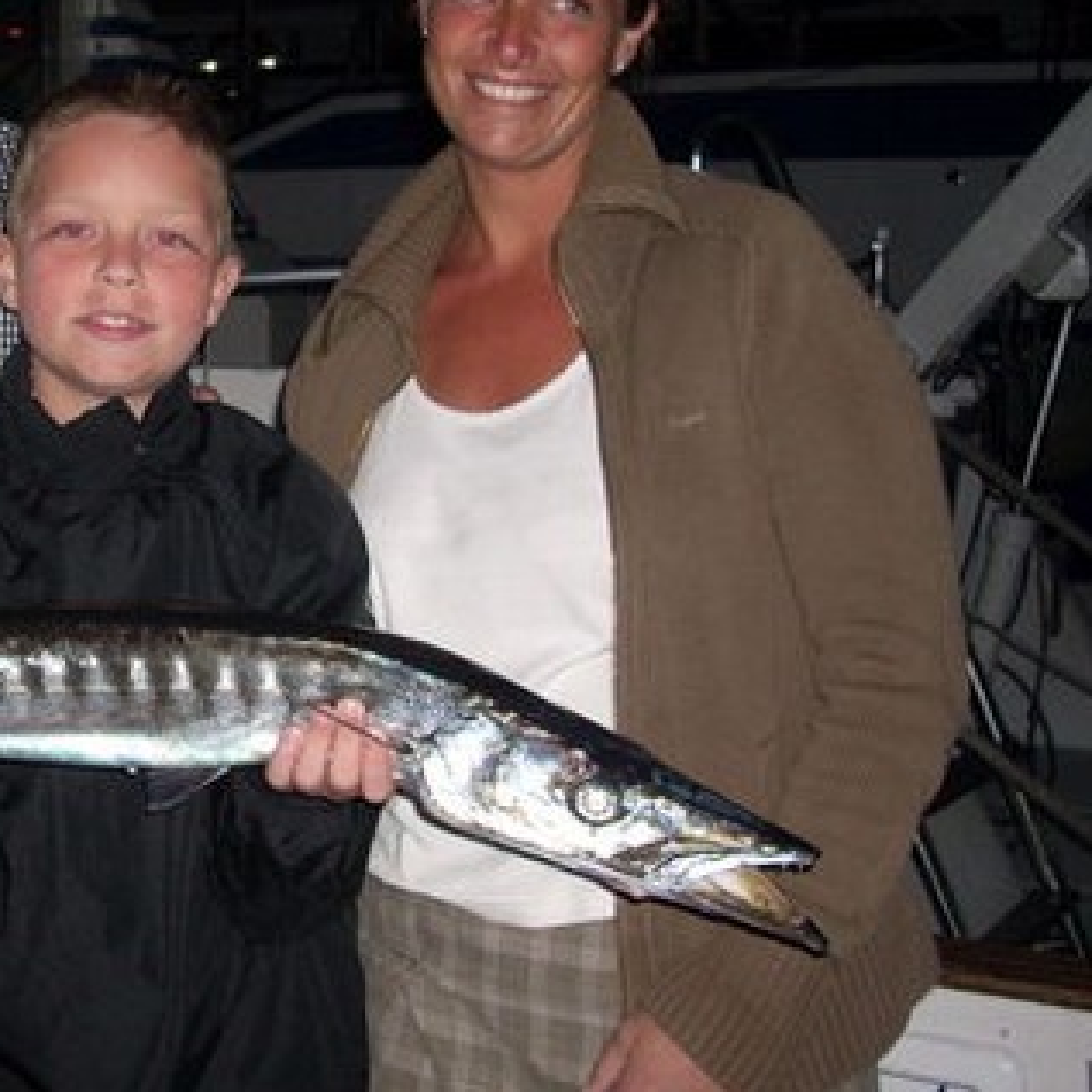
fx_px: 2320
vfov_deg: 26.4
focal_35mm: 65
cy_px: 420
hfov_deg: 25.8
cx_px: 145
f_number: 2.8
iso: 100
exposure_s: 1/60
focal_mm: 6.2
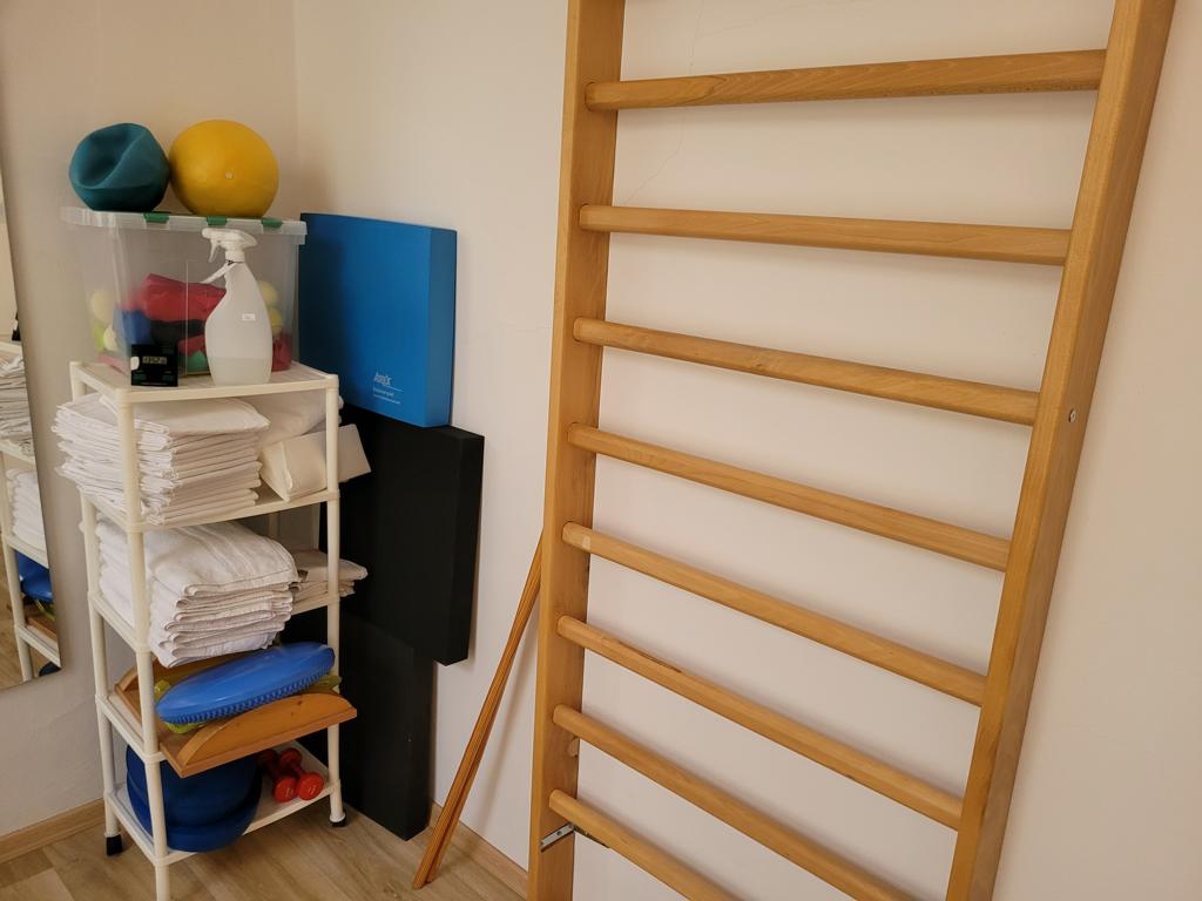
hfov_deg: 67.3
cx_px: 601
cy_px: 450
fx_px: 903
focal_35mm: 26
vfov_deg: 53.1
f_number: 1.8
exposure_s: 1/100
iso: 320
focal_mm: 5.4
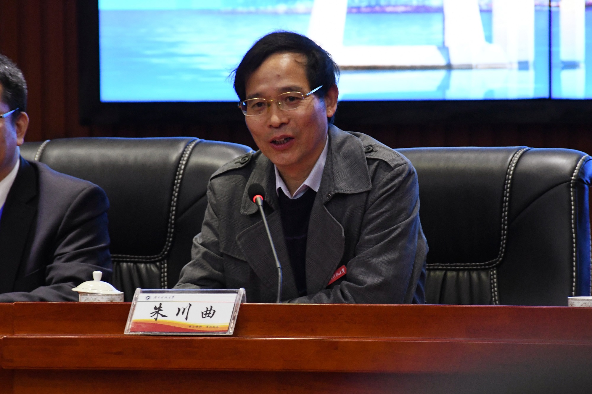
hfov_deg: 6.1
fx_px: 5590
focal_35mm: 340
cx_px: 296
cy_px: 197
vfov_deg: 4.0
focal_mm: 170
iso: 2500
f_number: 5.6
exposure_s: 1/60
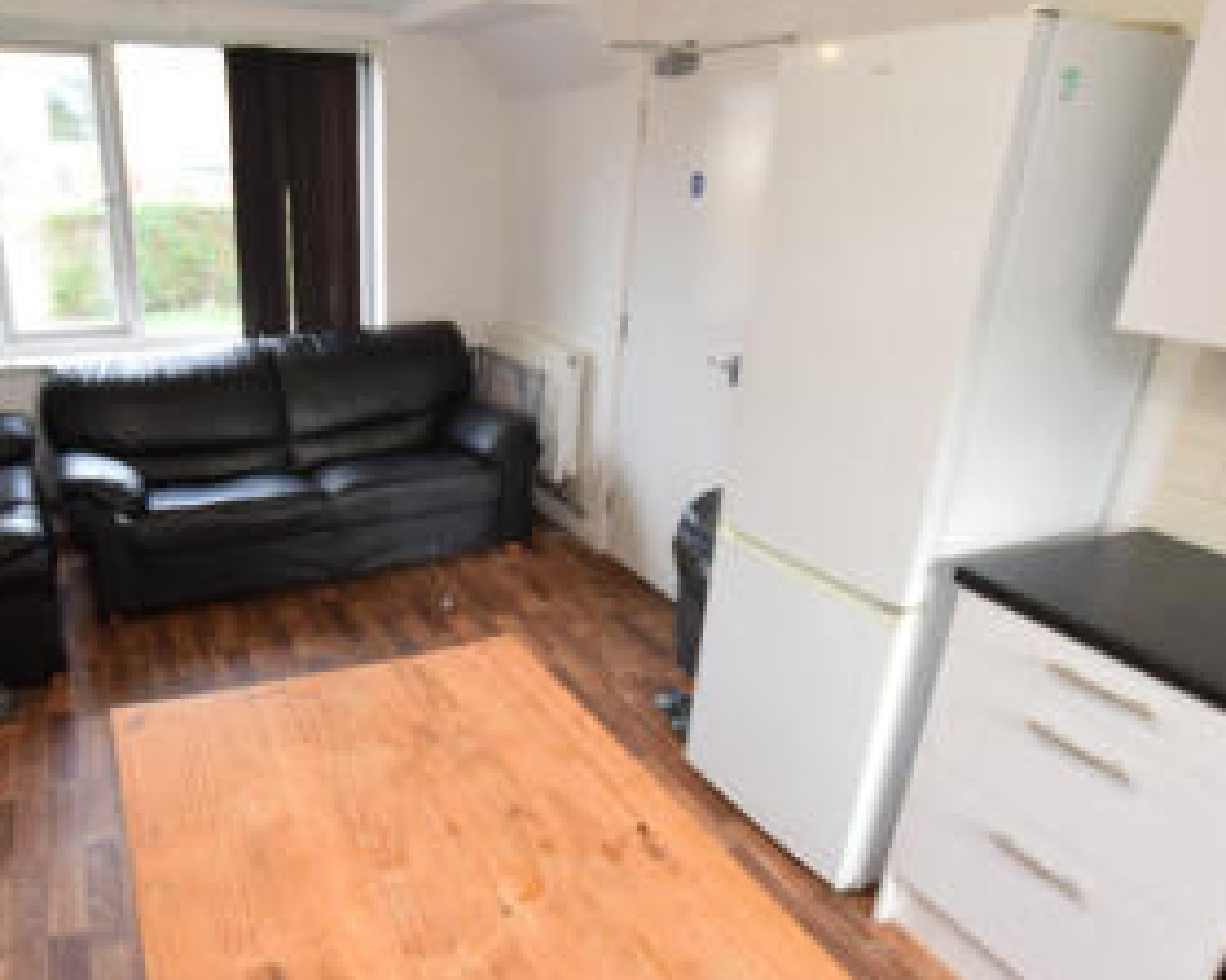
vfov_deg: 58.5
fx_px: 871
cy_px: 560
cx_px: 453
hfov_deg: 69.1
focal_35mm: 24
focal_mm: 10
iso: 800
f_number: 4.5
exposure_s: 1/80
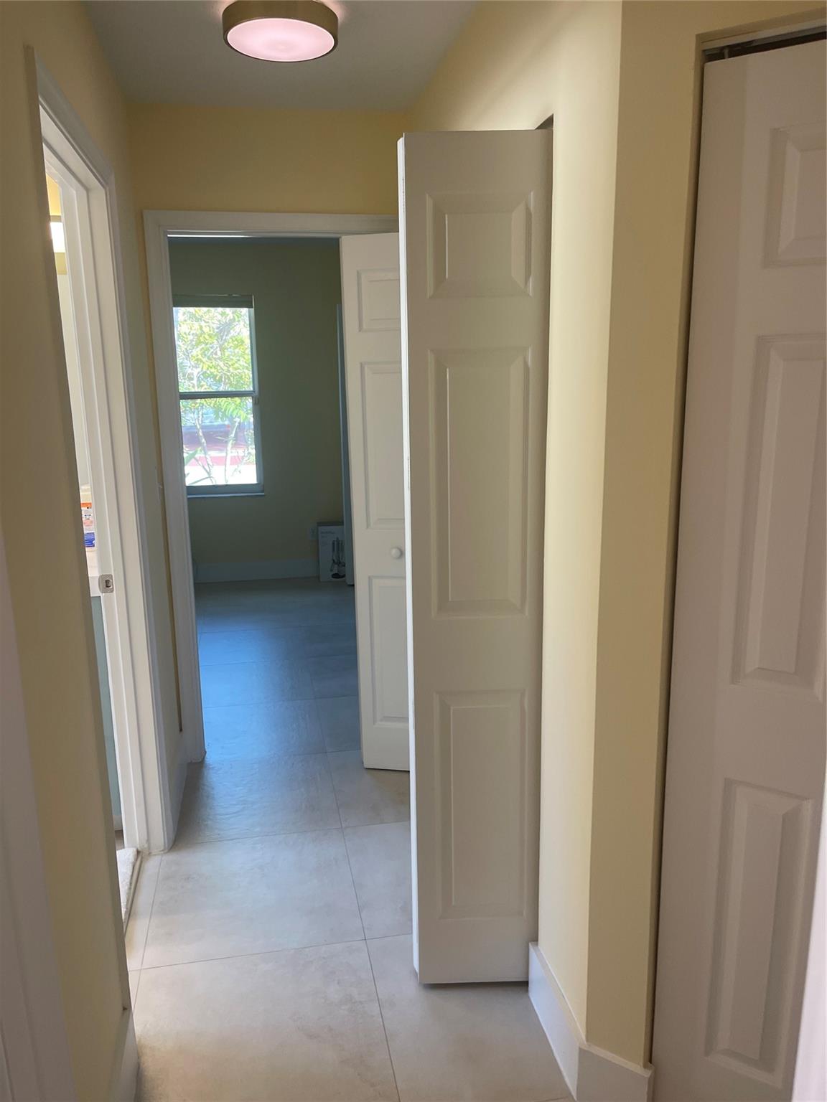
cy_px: 551
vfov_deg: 69.4
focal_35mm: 25
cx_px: 414
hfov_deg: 54.9
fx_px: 796
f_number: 1.6
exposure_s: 1/60
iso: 80
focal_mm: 5.1
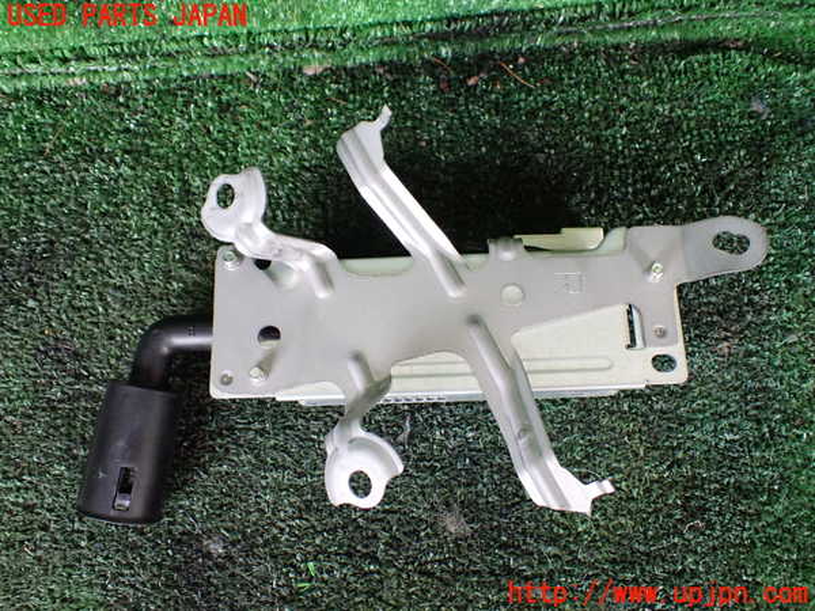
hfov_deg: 60.0
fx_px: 706
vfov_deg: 46.8
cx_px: 408
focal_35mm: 30
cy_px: 306
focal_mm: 5.4
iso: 800
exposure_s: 1/125
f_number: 2.3
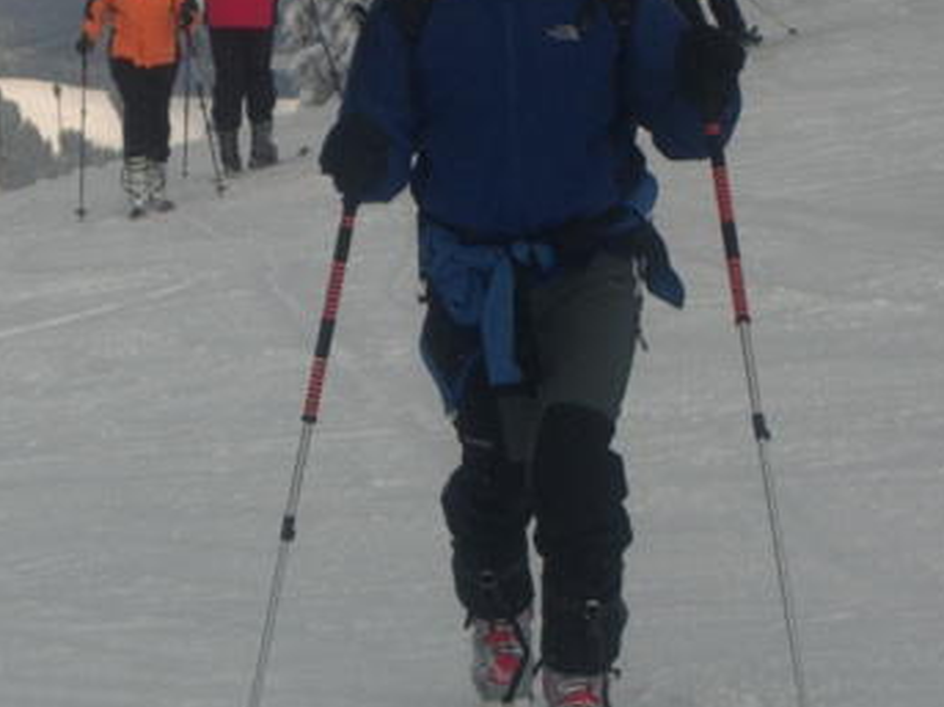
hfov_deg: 9.3
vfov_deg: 7.0
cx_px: 432
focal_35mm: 213
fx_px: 5807
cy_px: 157
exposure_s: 1/800
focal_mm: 23.7
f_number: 5.1
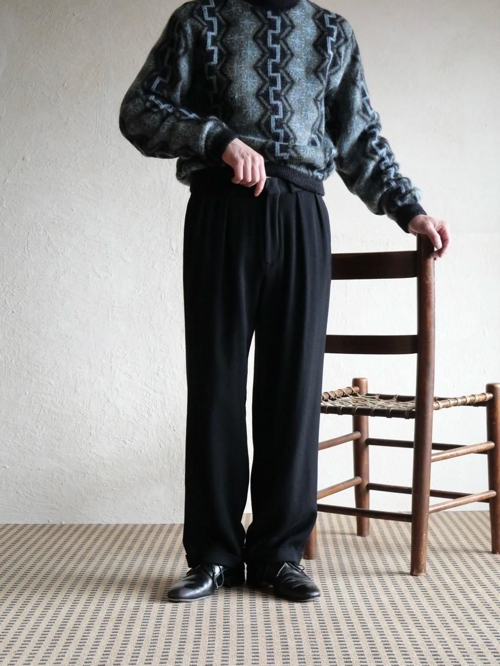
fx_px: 1194
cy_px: 333
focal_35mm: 62
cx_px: 250
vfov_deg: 31.2
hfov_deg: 23.7
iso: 3200
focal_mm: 31
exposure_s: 1/30
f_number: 3.7
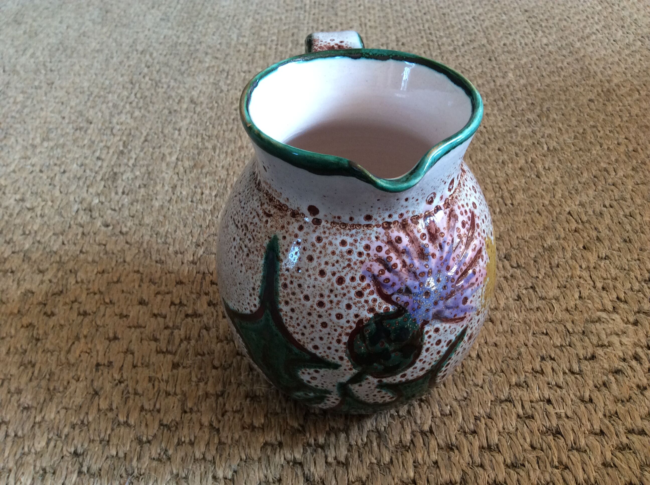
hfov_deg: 56.9
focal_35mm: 32
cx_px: 325
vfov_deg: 44.1
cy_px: 242
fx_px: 600
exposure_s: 1/25
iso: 80
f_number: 2.4
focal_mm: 3.3
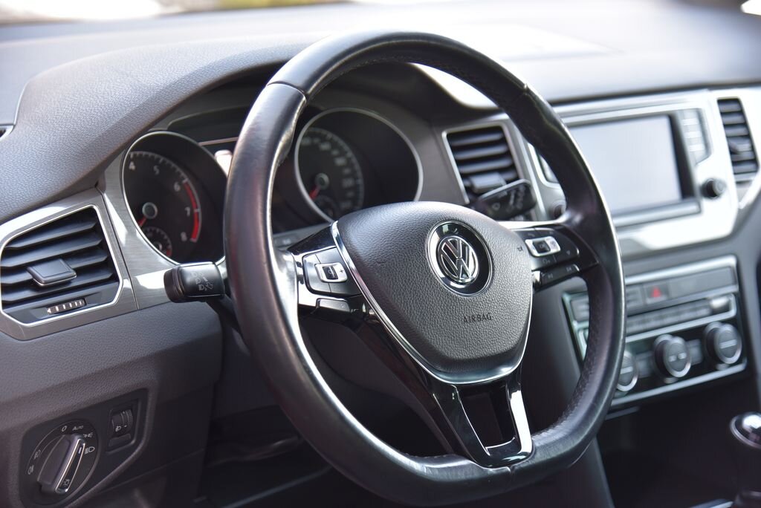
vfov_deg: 20.6
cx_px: 380
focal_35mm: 66
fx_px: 1396
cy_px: 254
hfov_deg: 30.5
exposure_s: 1/60
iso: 500
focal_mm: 66
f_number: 4
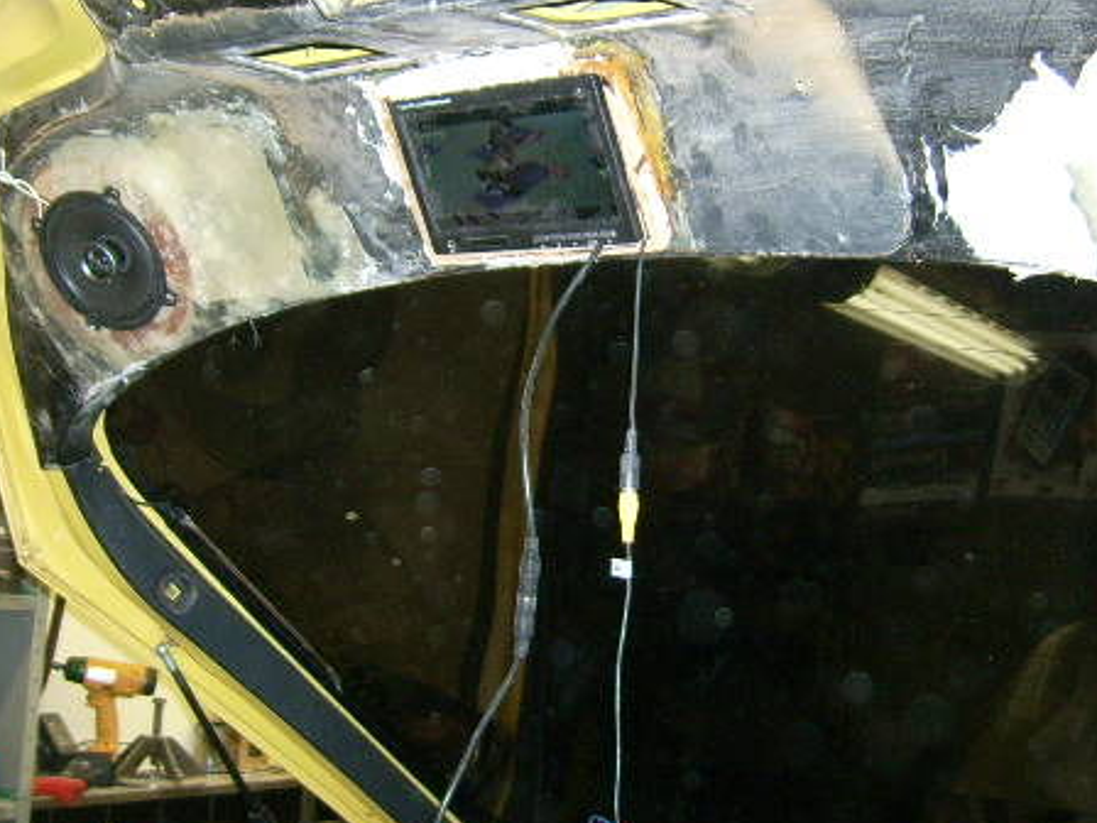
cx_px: 637
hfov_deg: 38.1
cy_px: 331
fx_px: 1585
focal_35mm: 50
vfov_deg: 29.0
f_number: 2.8
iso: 100
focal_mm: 5.95
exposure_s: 1/60
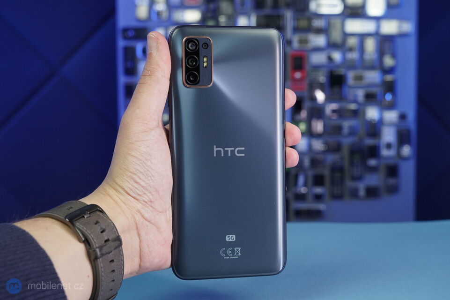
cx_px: 225
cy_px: 150
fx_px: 475
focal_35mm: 38
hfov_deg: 50.7
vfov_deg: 35.0
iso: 1600
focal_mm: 38
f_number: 7.1
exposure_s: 1/160
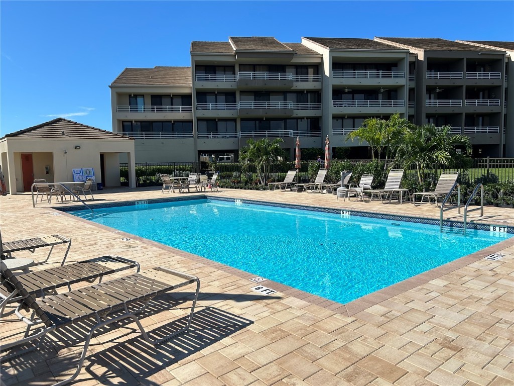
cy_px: 193
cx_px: 257
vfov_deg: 53.1
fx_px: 386
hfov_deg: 67.3
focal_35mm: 26
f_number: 1.5
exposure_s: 1/5882
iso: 50
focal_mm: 5.7
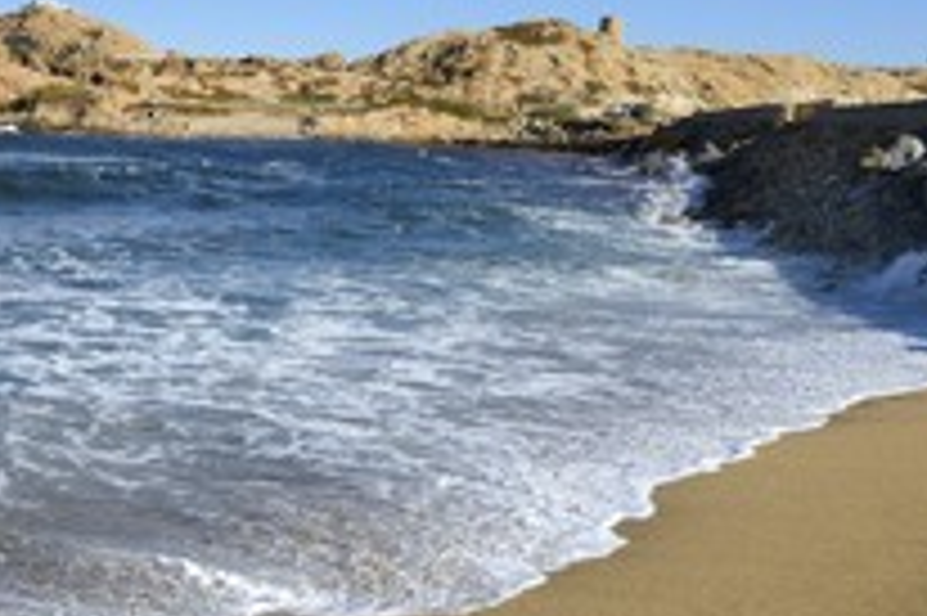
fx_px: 1261
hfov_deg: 37.3
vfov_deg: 27.5
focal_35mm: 49
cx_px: 63
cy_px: 342
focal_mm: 24
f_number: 13
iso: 200
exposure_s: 1/320
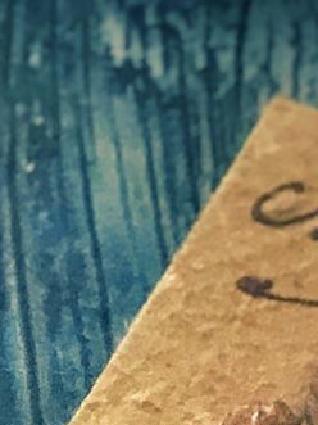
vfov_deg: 8.0
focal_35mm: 240
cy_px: 701
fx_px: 2942
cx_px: -236
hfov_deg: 6.1
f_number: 2.4
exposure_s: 1/33
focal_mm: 3.3
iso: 64
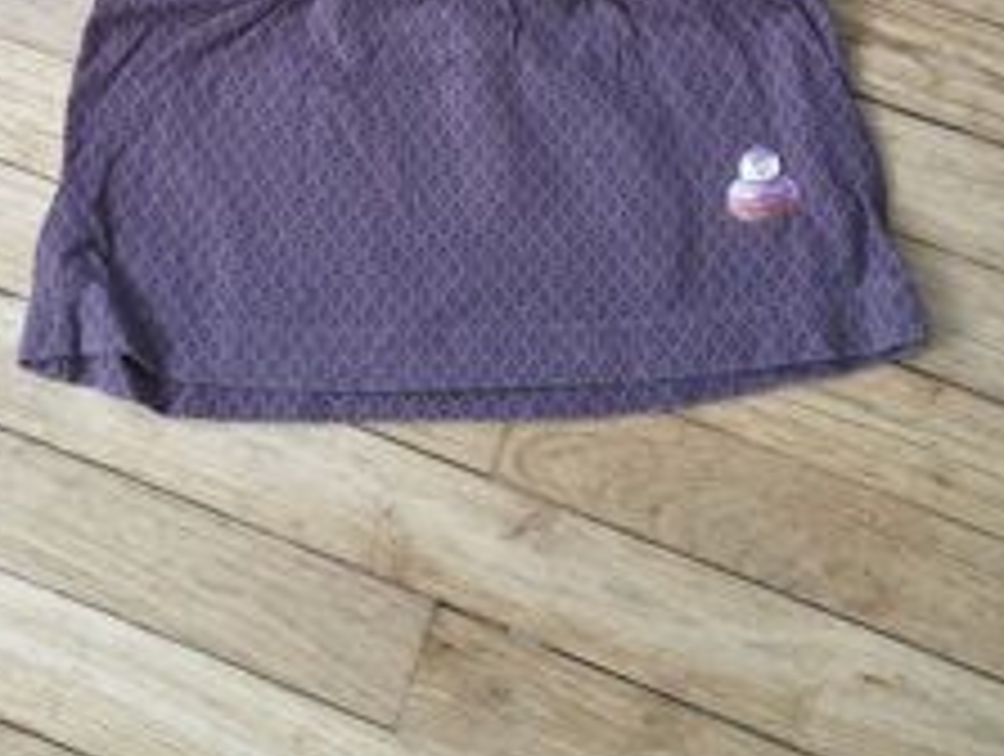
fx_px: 1685
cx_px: 468
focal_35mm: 58
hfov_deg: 33.2
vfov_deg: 24.3
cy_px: 18
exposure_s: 1/40
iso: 160
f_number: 1.8
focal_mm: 3.95
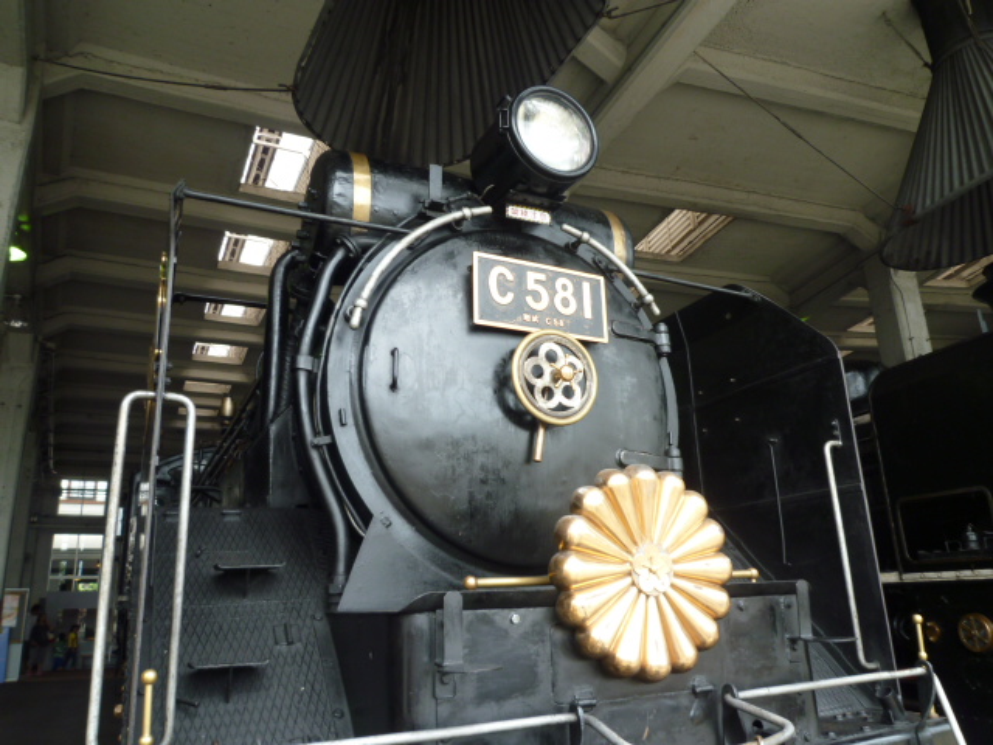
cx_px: 496
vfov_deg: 54.9
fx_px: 717
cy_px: 372
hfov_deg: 69.4
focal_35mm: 25
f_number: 2.8
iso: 80
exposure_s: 1/80
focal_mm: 4.5
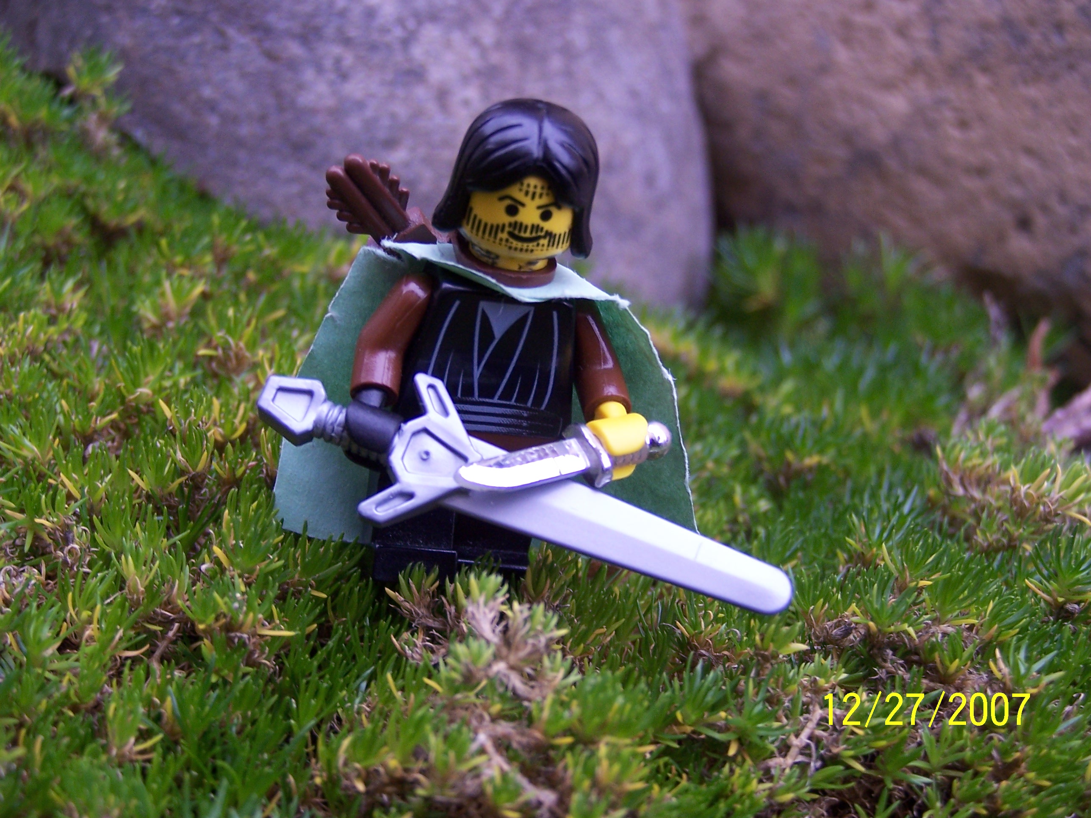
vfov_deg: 21.9
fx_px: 2112
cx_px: 546
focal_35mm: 67
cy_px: 409
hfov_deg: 29.0
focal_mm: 11.1
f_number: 3.2
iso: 100
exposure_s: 1/45
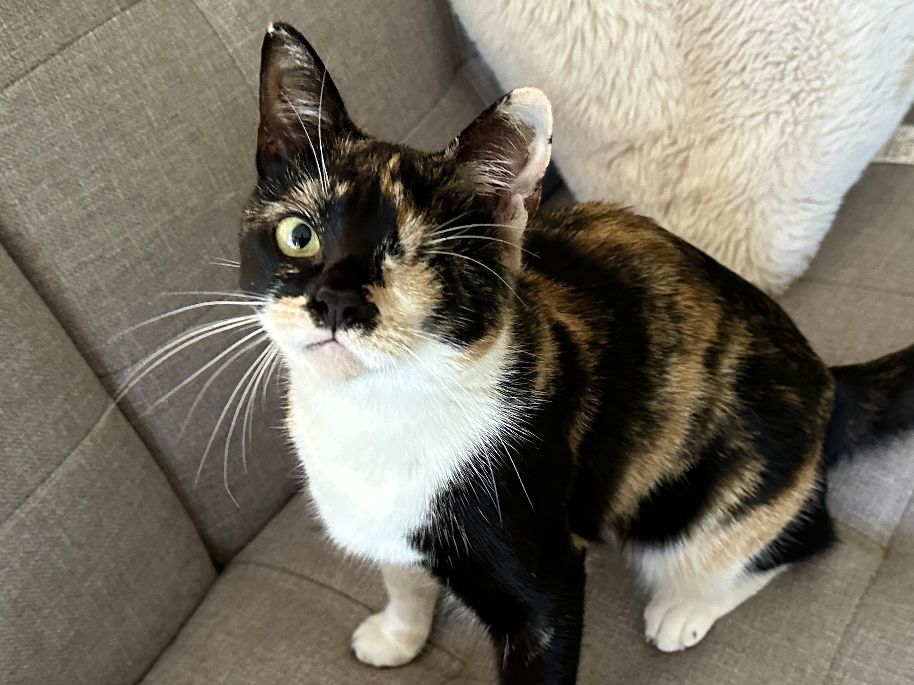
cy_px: 342
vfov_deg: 56.8
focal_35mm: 24
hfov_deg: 71.6
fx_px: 634
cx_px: 457
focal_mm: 6.86
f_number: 1.78
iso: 640
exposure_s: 1/60
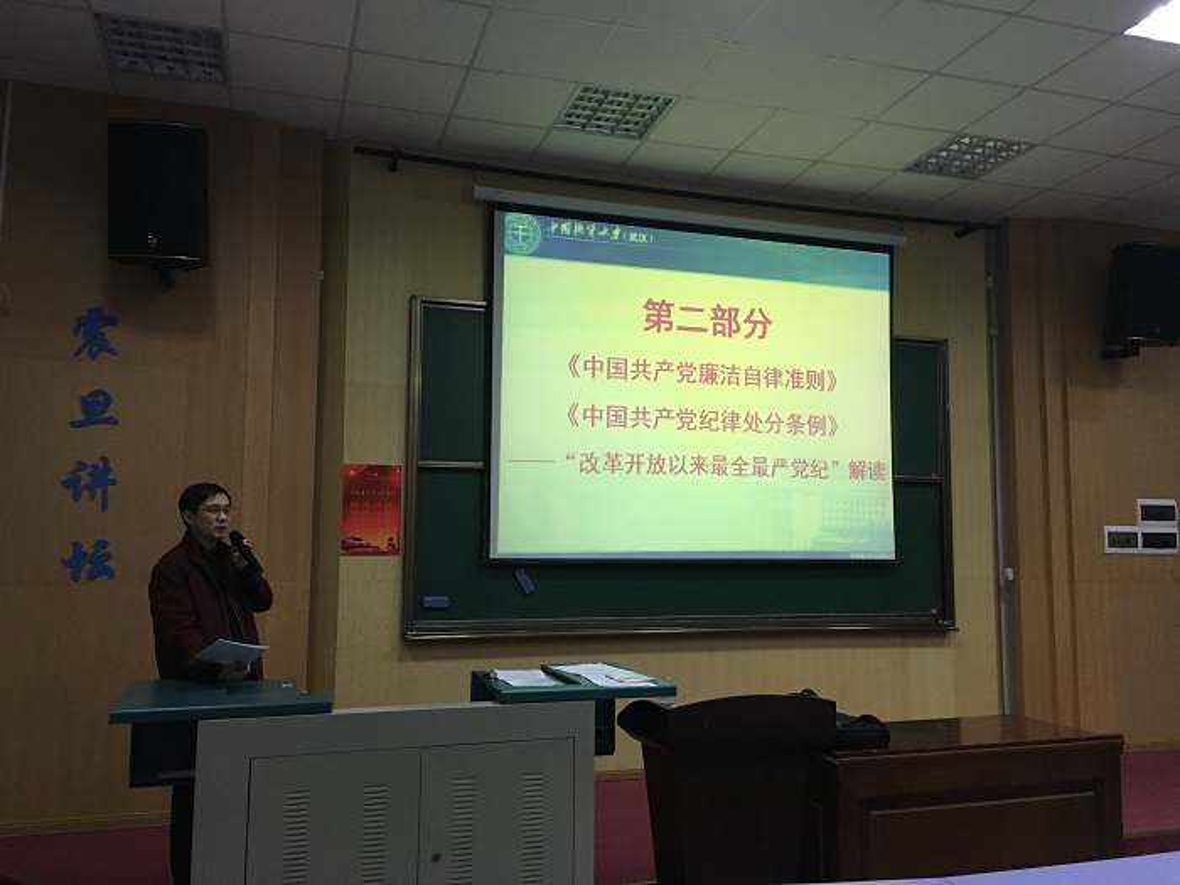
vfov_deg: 48.2
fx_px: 989
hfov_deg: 61.7
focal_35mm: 29
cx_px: 590
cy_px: 442
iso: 160
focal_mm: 4.15
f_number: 2.2
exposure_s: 1/33
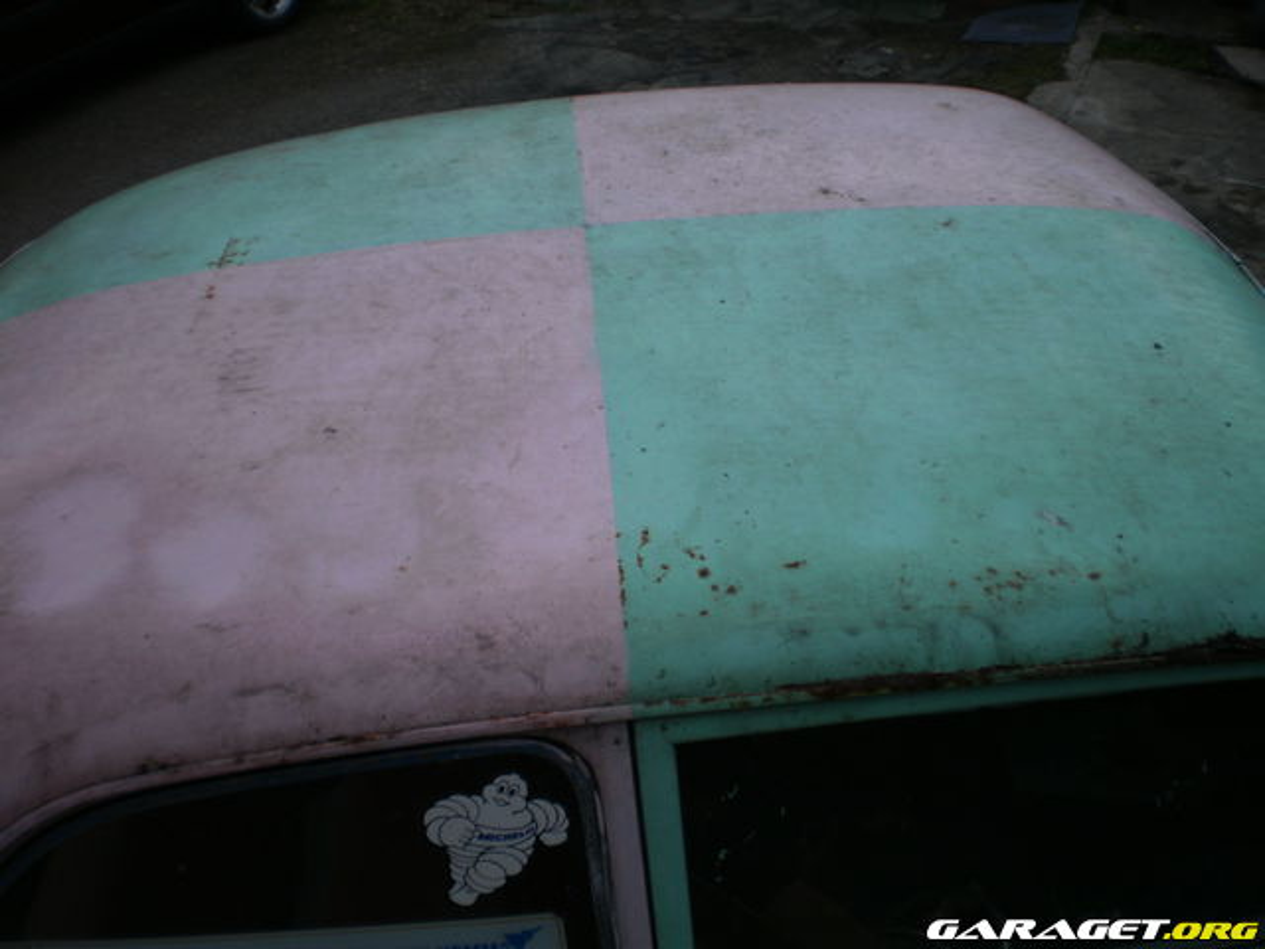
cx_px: 632
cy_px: 474
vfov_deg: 39.7
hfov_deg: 51.4
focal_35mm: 36
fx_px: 1316
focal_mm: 6.3
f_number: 3.1
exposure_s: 1/1000
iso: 100
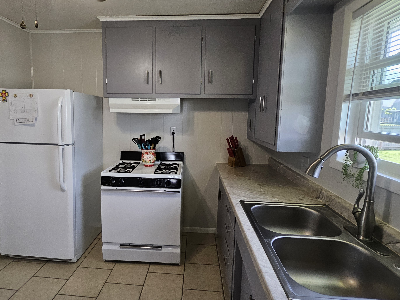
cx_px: 175
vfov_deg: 68.6
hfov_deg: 84.3
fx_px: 220
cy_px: 138
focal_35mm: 19
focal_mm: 1.74
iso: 250
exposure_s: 1/100
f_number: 2.2
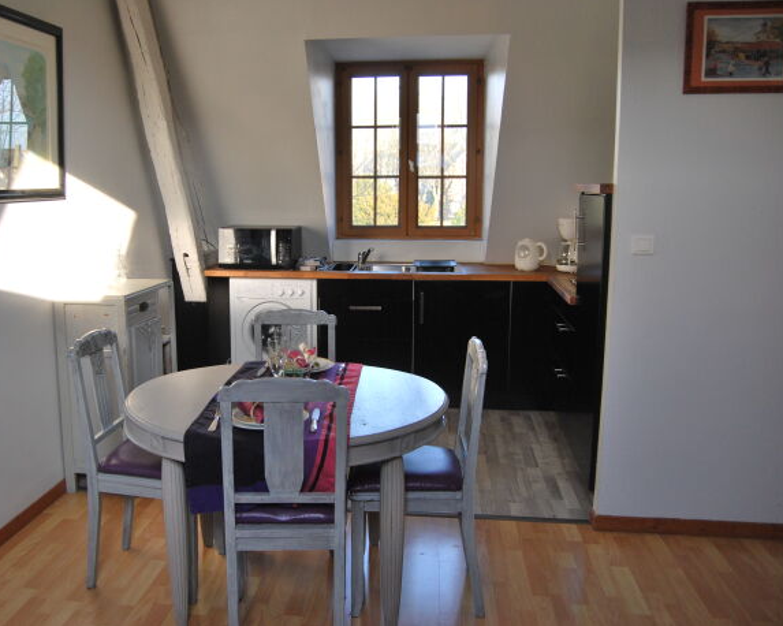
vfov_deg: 47.1
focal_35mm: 31
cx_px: 312
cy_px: 307
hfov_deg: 56.7
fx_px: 718
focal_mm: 18
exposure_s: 1/80
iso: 200
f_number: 4.5
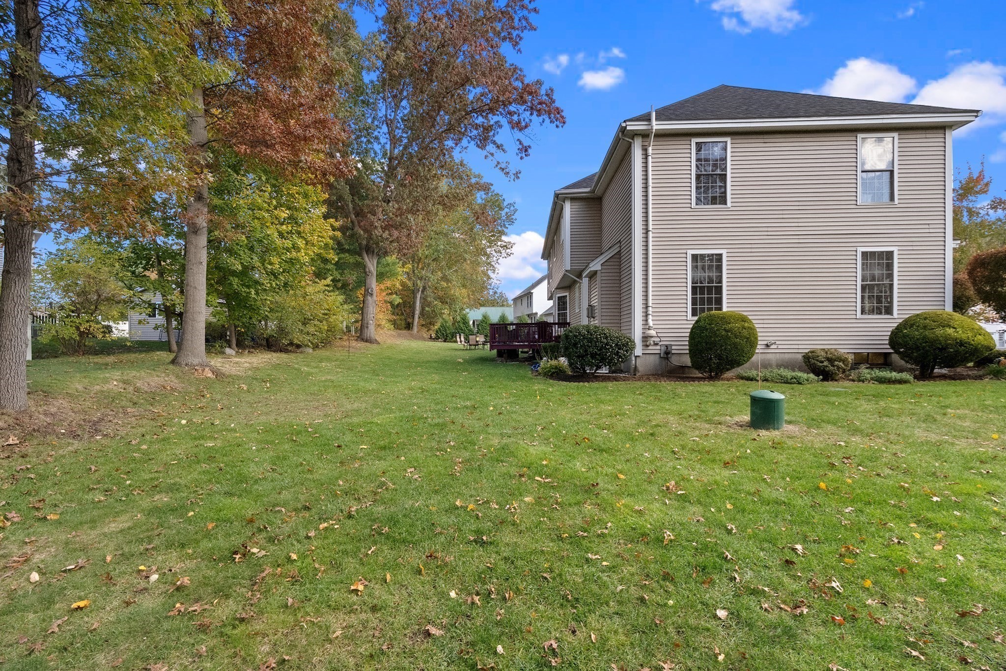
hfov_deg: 96.7
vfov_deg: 73.7
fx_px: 447
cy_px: 336
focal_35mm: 16
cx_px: 503
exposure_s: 1/15
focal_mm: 16
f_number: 8
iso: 320
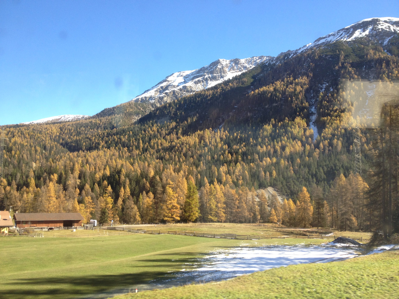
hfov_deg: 52.6
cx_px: 200
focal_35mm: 35
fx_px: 403
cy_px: 150
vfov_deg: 40.7
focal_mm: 4.28
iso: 50
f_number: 2.4
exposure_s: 1/255
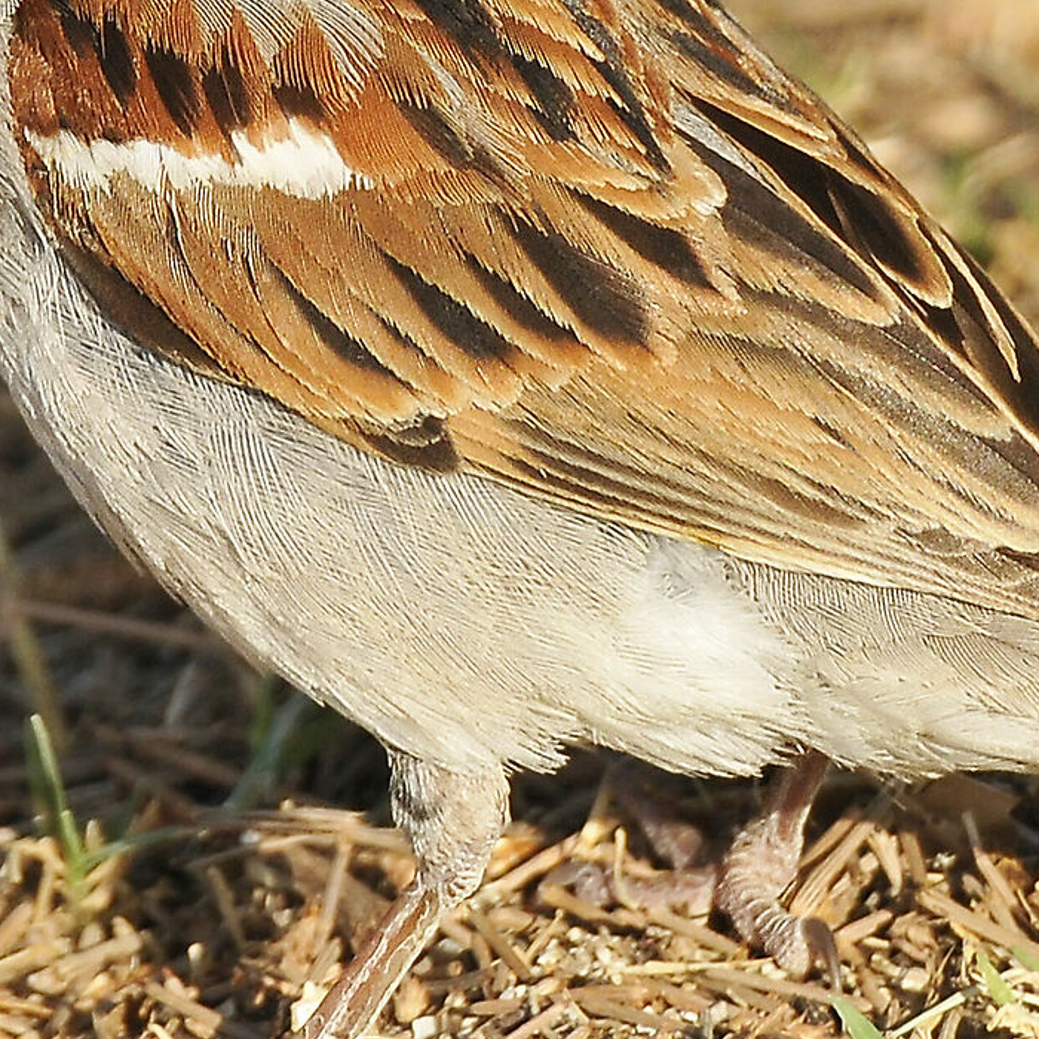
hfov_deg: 0.7
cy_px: -1
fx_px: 89004
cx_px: 42
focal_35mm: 2621
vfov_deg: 0.7
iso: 400
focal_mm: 600
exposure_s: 1/640
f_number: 8
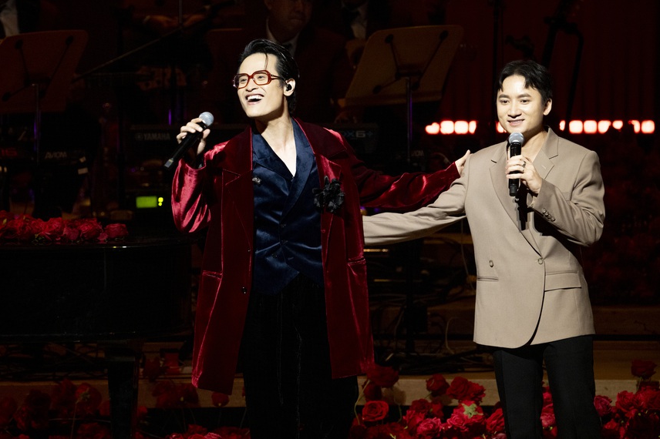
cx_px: 330
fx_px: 7367
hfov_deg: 5.1
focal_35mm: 402
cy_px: 220
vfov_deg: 3.4
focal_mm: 400
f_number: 7.1
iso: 3200
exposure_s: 1/200
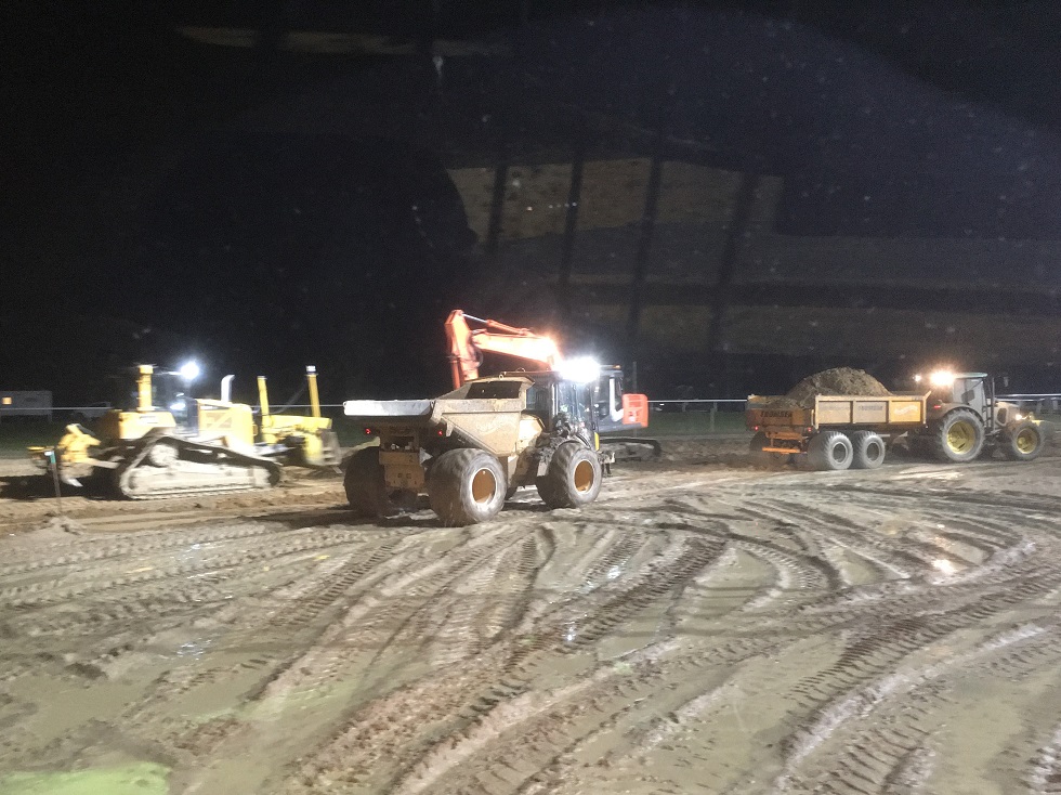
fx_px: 888
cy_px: 398
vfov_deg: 48.2
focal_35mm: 29
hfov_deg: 61.7
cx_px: 530
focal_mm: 4.15
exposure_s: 1/17
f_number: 2.2
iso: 320
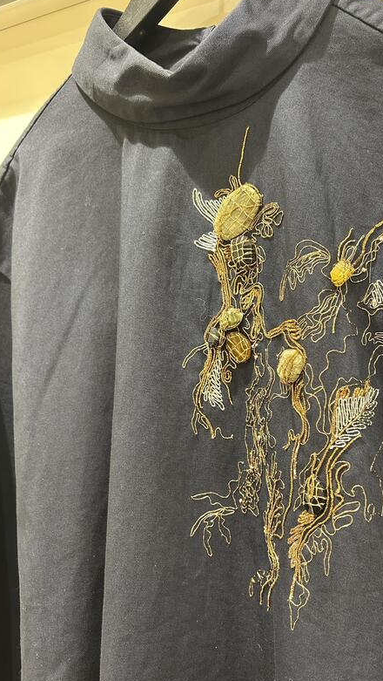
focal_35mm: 29
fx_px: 523
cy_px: 343
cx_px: 256
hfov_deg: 39.7
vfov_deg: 66.0
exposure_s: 1/50
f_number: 1.5
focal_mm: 5.7
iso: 200
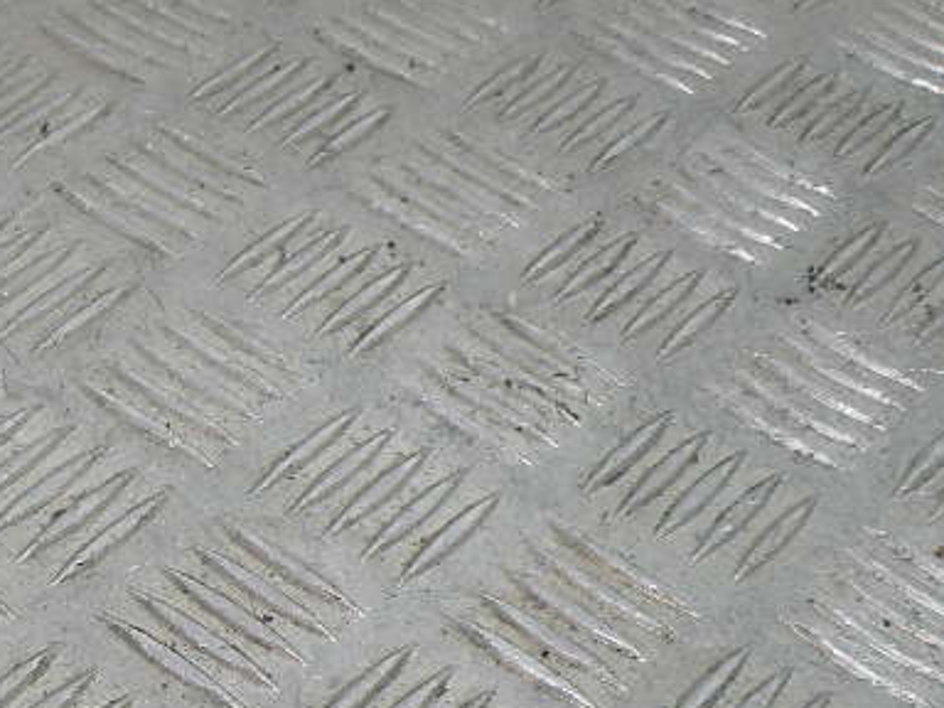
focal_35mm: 72
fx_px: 1963
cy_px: 900
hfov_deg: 25.1
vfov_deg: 19.0
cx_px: -91
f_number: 3.2
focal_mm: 4.7
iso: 64
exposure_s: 1/75.8
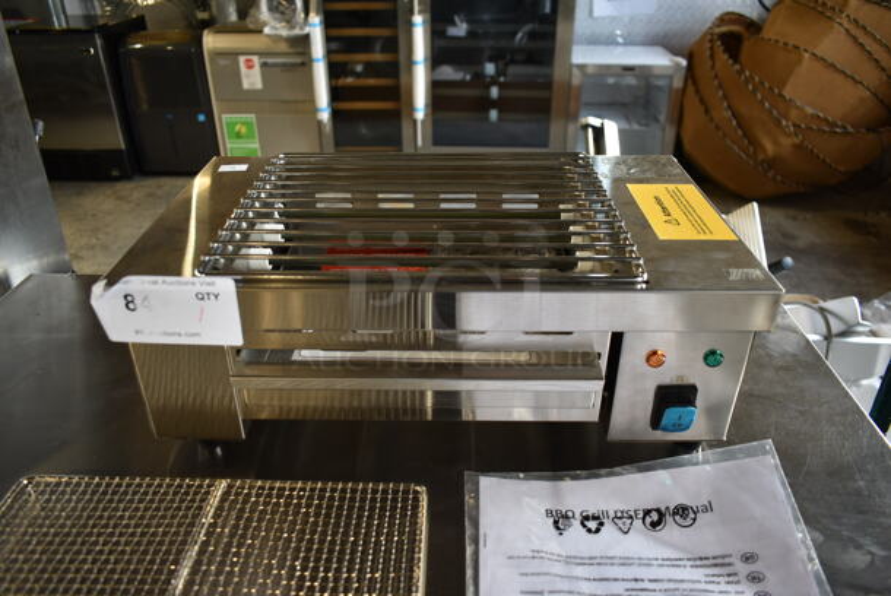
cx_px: 446
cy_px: 298
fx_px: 669
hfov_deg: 67.3
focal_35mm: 27
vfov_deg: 48.0
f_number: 3.5
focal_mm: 18
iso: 280
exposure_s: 1/30
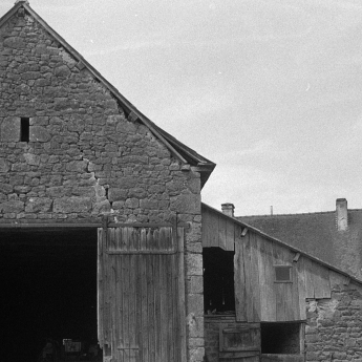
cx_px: 229
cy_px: 249
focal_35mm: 170
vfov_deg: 10.3
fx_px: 2011
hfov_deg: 10.3
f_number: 9
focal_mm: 60
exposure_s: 1/60
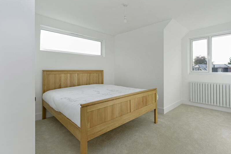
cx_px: 139
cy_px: 67
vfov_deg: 67.2
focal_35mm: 18
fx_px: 116
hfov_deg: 88.8
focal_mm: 14
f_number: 11
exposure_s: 1/60
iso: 400
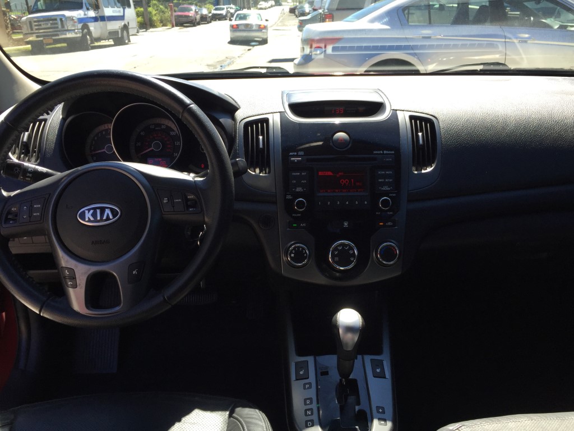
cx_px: 287
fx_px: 481
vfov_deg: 48.2
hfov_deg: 61.7
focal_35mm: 29
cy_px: 216
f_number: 2.2
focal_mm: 4.15
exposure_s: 1/373
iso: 32
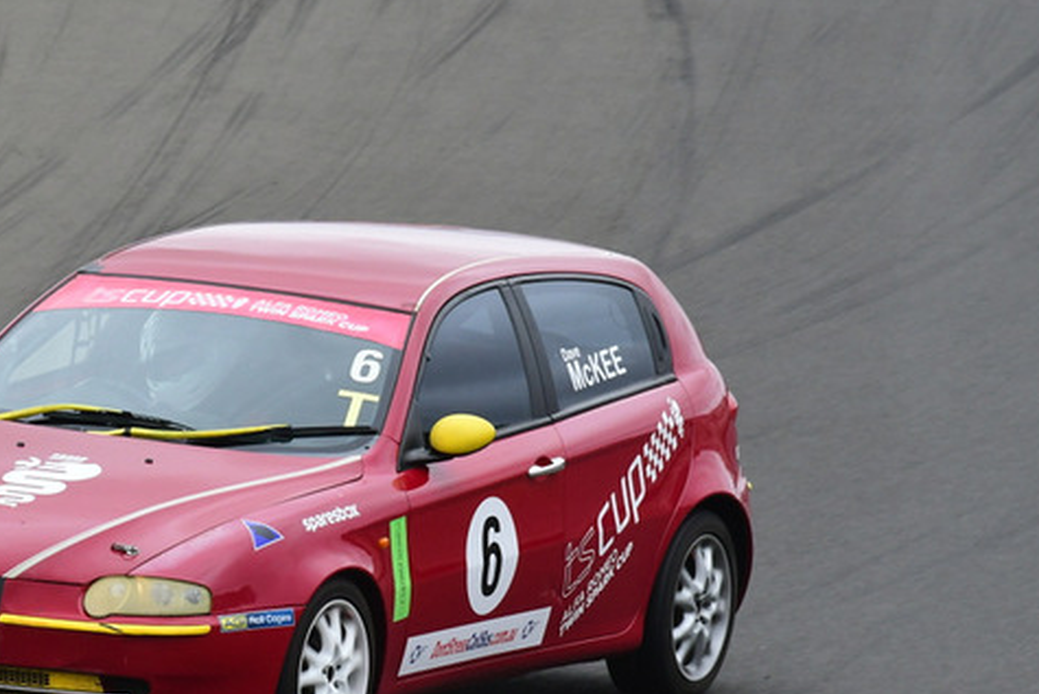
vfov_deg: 1.1
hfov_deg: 1.6
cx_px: 232
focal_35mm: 1262
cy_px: 276
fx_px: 36432
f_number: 11
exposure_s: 1/640
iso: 1000
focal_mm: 500
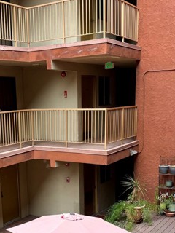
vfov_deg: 36.3
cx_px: 55
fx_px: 351
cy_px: 163
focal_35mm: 52
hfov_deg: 27.8
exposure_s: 1/274
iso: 50
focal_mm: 5.96
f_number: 1.6
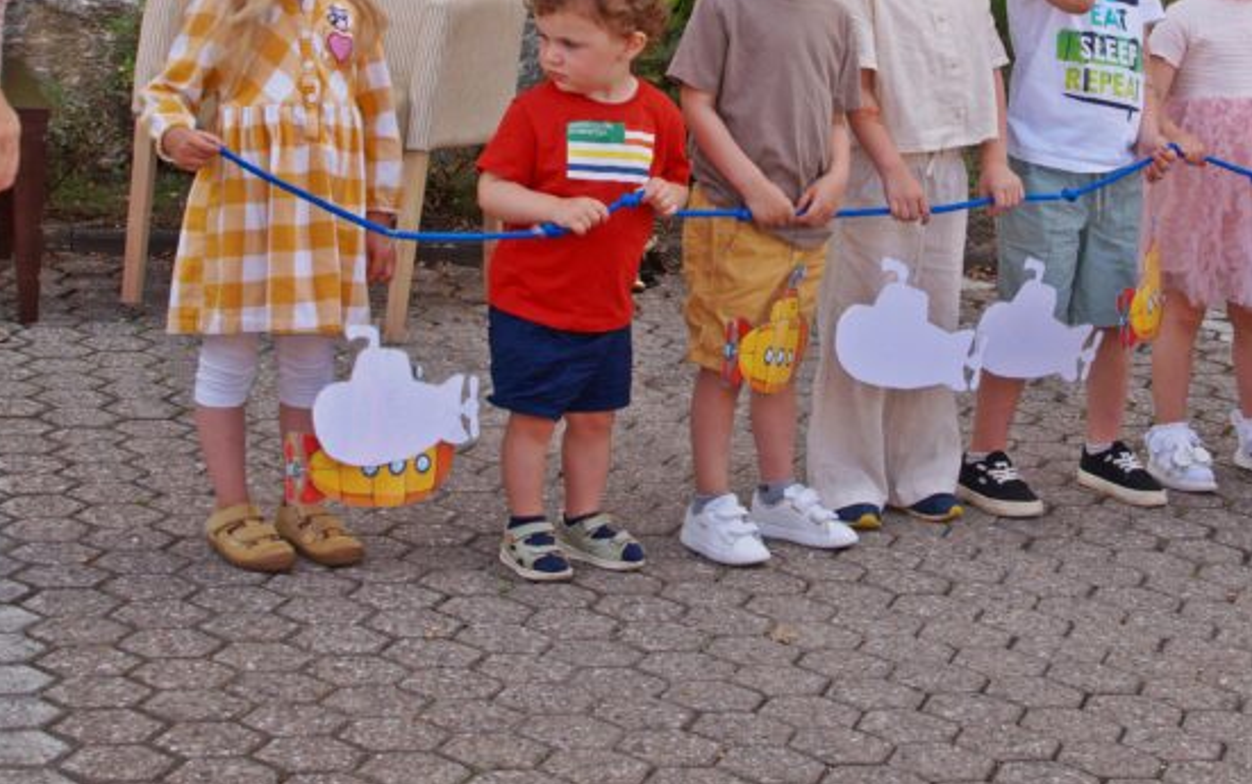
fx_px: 3412
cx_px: 795
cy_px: 86
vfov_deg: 13.0
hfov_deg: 20.7
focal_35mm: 100
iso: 100
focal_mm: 35
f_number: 7.1
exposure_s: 1/160
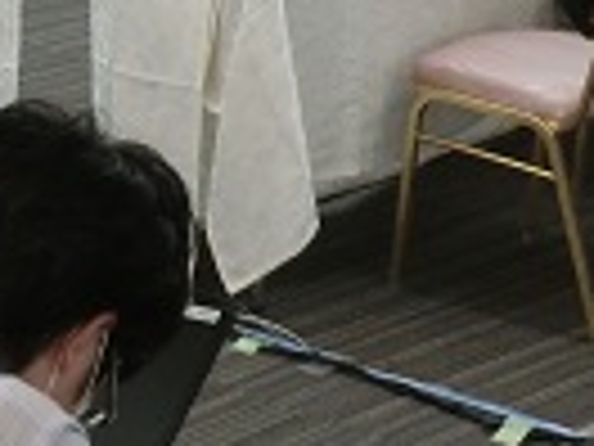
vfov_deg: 8.5
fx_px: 2831
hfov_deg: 12.0
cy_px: -455
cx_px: 261
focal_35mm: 165
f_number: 4.1
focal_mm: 6.9
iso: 400
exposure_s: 1/40
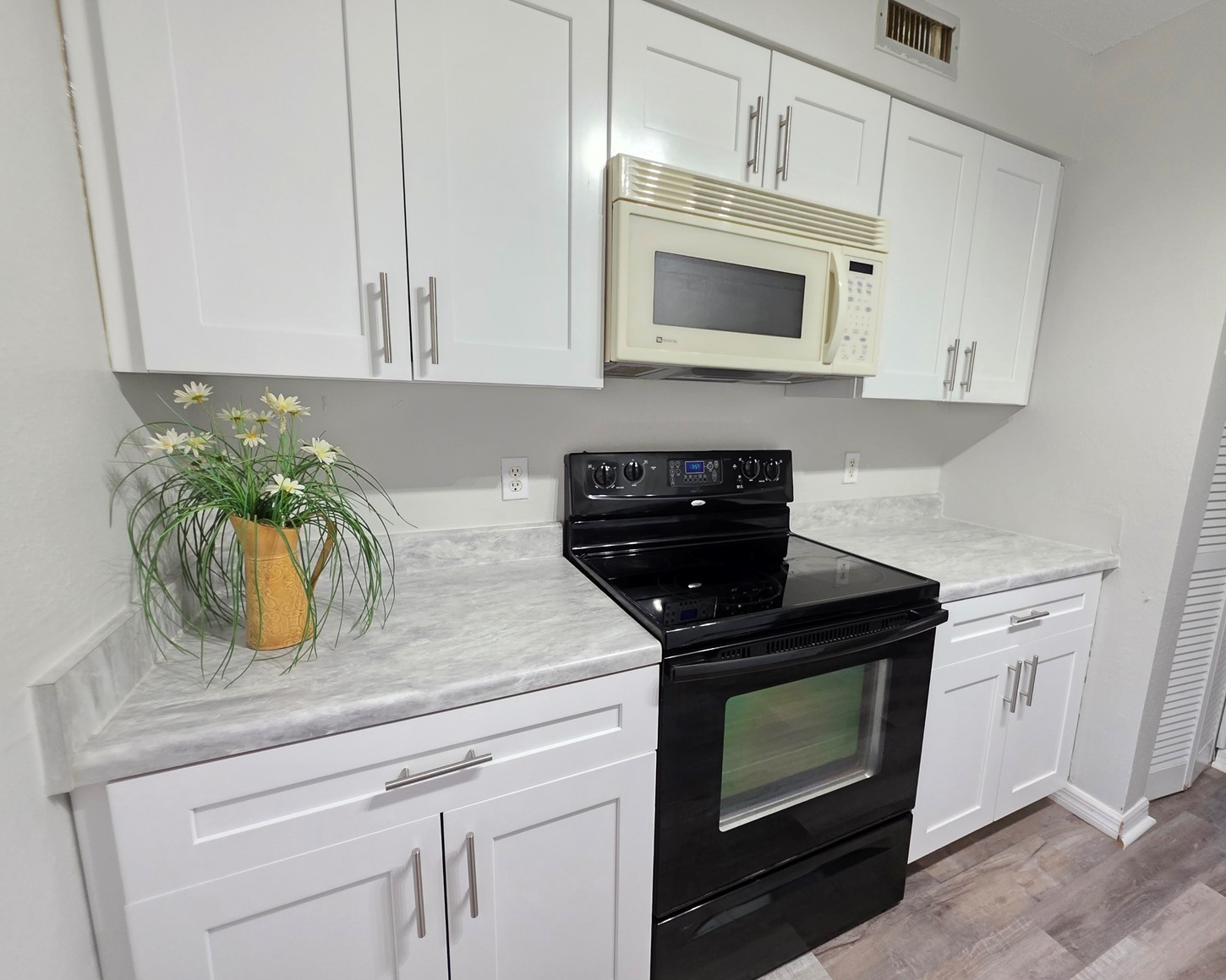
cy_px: 495
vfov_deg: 88.0
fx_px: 508
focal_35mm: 14
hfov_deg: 100.6
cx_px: 653
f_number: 1.9
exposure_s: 1/60
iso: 500
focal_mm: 2.2
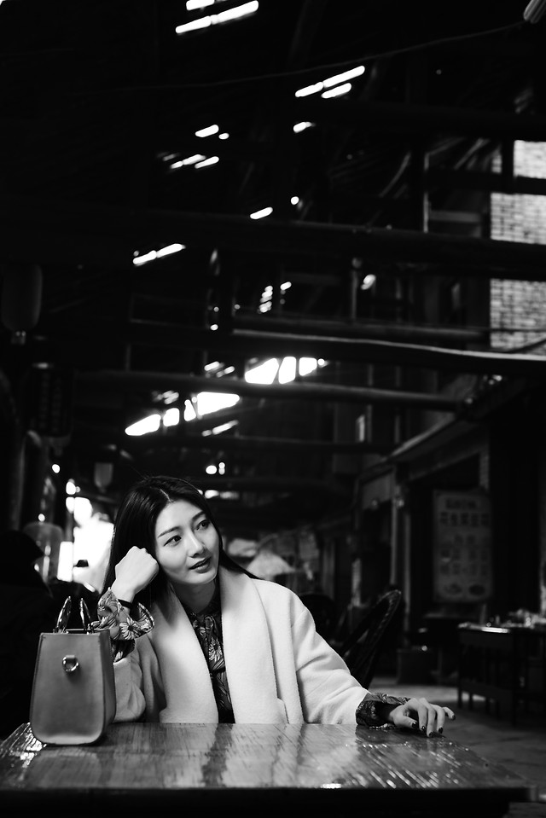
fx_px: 1137
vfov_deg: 39.6
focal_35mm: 50
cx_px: 273
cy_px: 409
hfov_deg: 27.0
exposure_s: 1/60
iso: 320
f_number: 4
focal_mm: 50
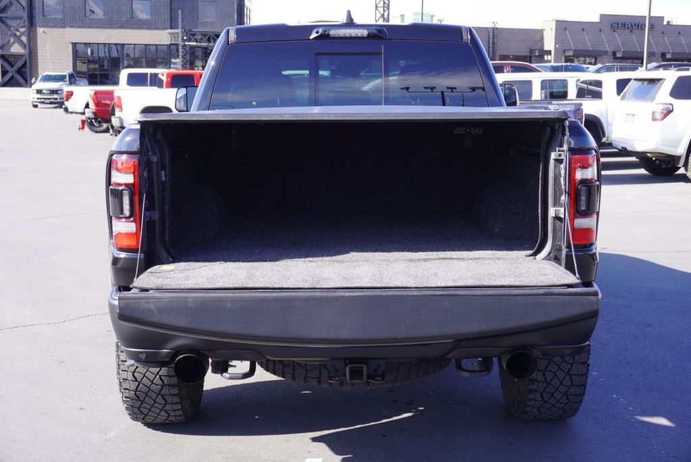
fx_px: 951
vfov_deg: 27.3
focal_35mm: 50
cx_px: 346
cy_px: 231
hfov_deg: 39.9
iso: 100
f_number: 6.3
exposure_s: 1/80
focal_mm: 33
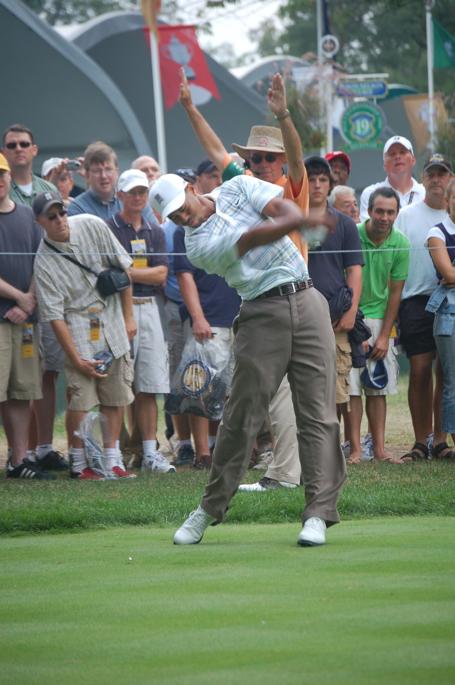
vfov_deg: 10.6
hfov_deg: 7.0
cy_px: 342
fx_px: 3705
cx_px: 228
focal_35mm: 195
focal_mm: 130
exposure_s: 1/160
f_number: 5
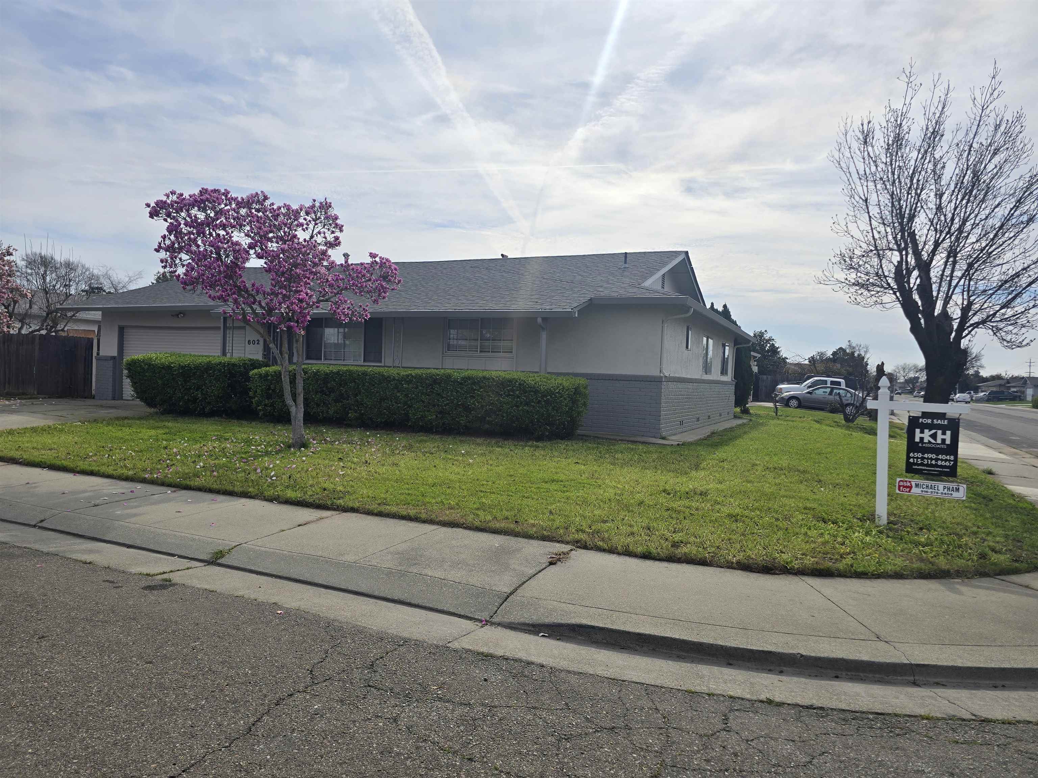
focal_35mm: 23
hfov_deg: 73.9
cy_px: 389
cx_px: 519
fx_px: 690
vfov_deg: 58.9
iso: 12
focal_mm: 6.3
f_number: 1.7
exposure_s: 1/1619
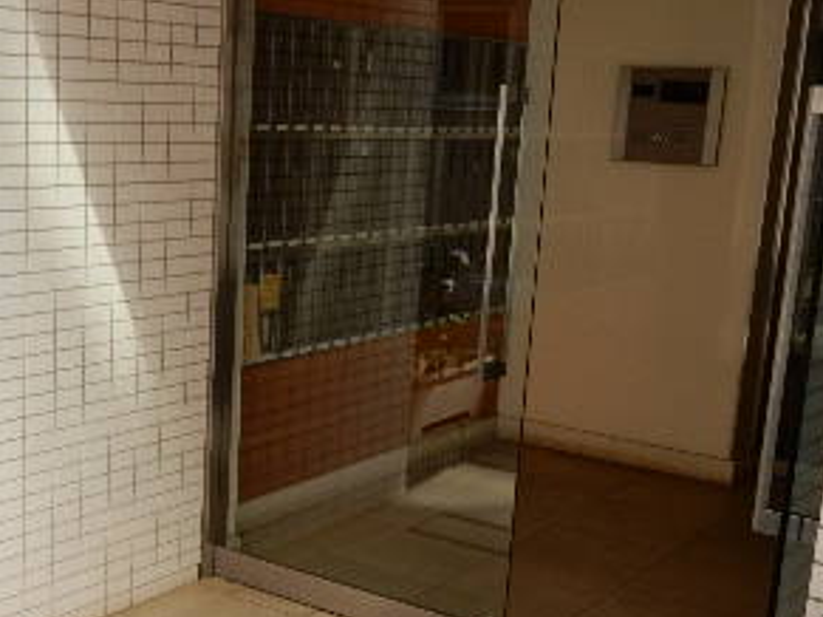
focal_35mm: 55
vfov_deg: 26.5
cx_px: 198
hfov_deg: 34.2
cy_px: 382
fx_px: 1307
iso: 125
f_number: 3.7
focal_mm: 4.5
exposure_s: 1/125
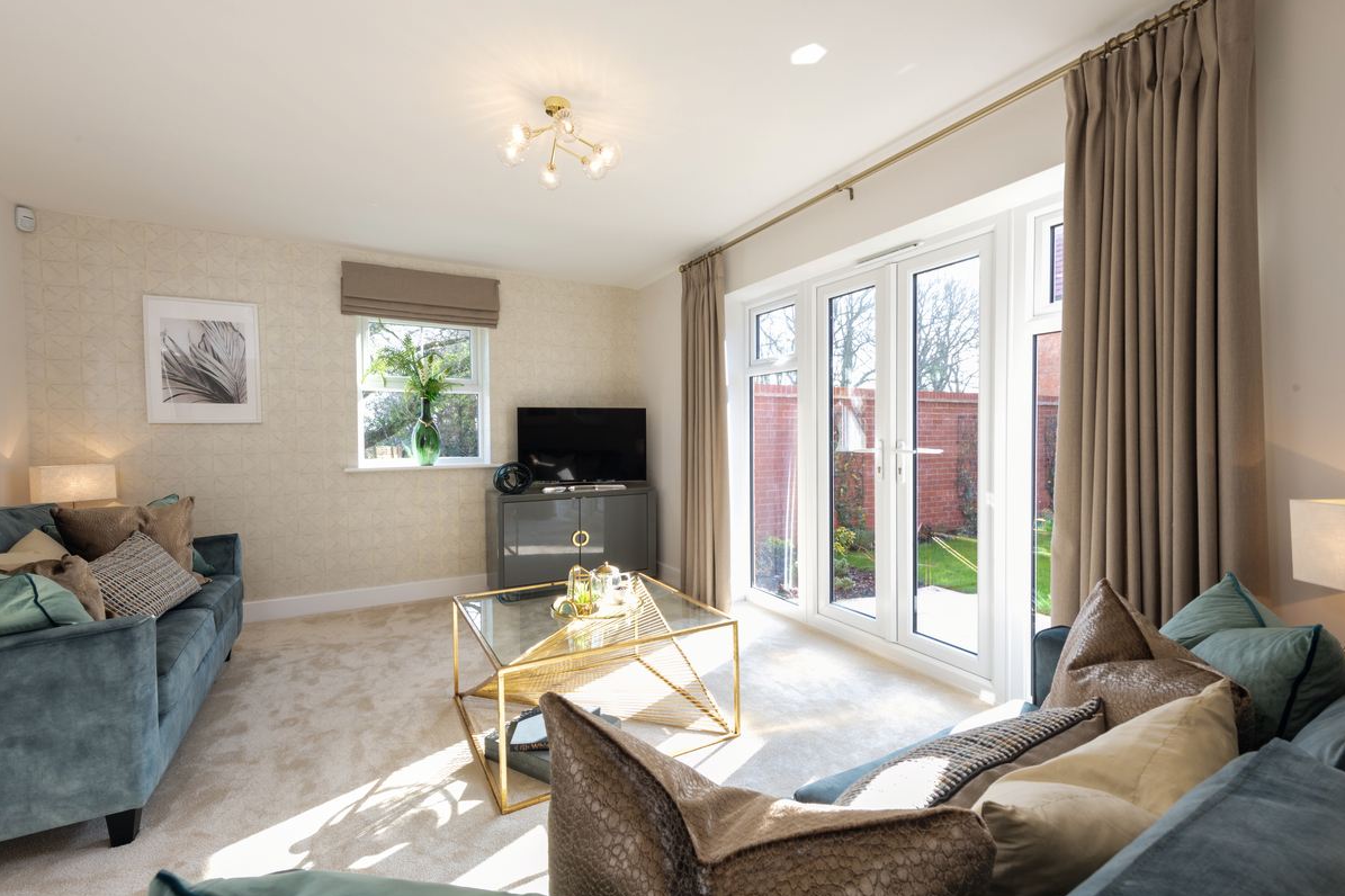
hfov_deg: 100.4
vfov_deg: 77.3
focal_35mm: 15
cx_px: 664
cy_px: 435
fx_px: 560
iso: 100
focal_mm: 14
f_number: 16
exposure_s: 1/6
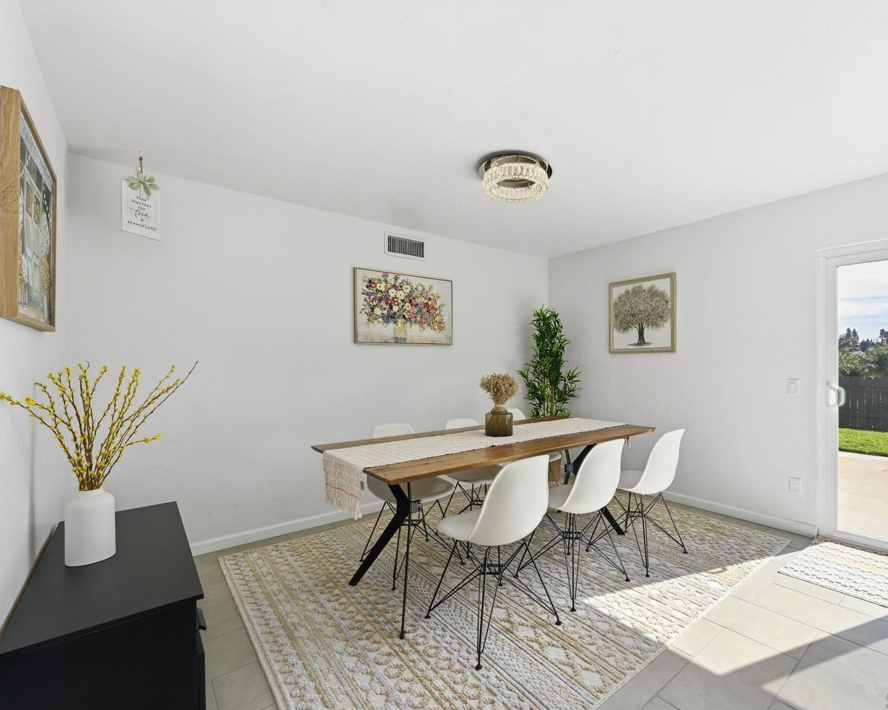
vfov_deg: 80.4
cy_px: 356
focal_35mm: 16
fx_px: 420
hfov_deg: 92.3
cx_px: 518
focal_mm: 14
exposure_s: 1/640
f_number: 8
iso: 320
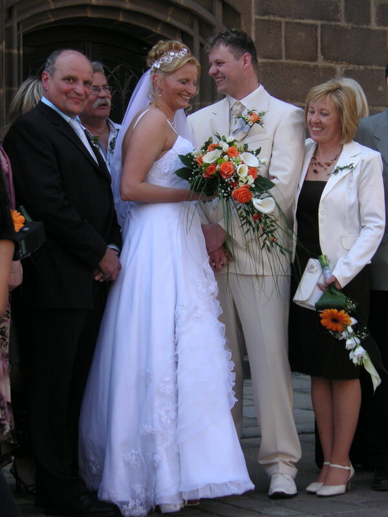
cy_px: 258
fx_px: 1435
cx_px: 194
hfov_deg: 15.4
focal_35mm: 96
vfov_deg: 20.4
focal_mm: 15.9
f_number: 4.9
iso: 50
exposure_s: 1/125
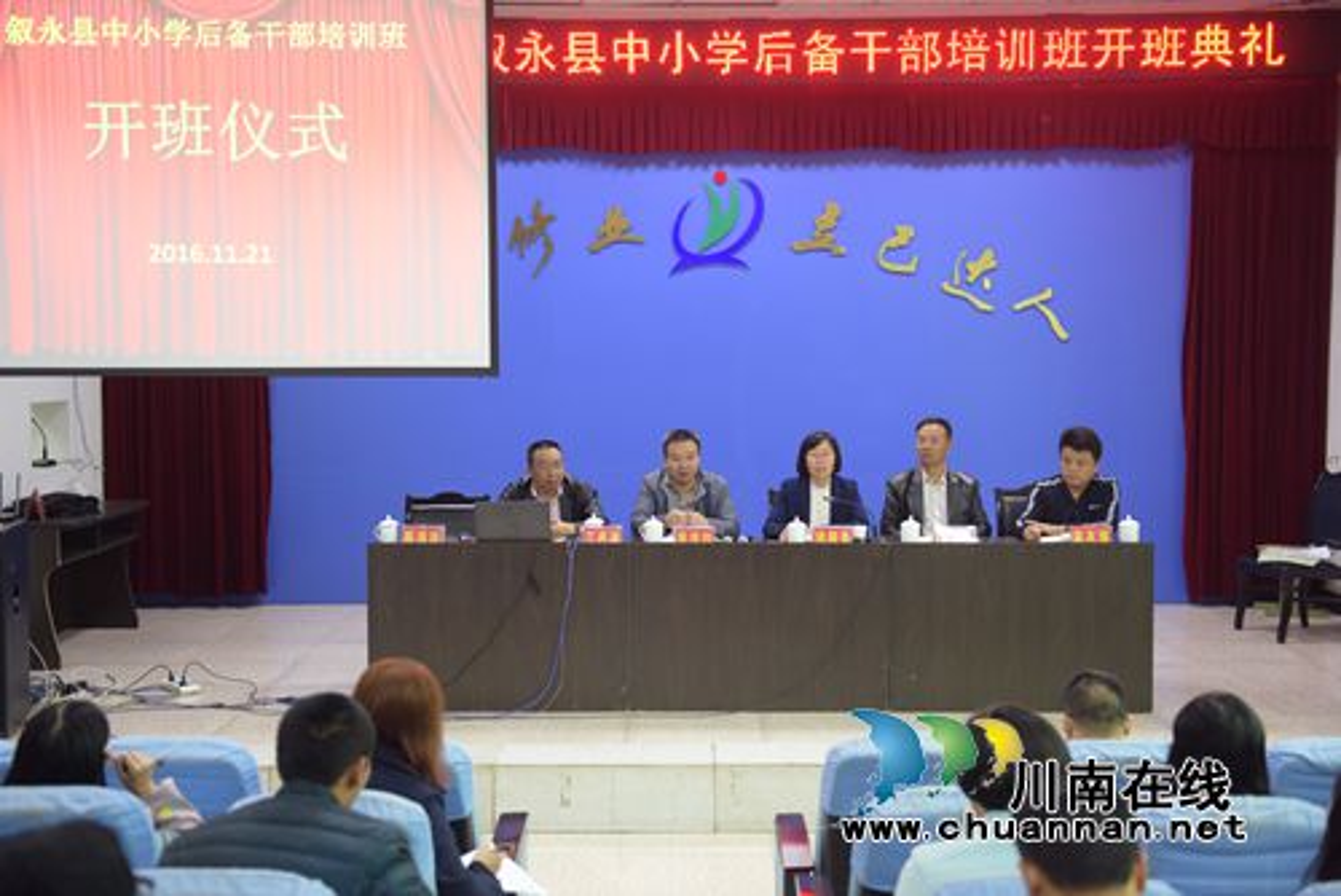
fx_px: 1640
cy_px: 448
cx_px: 670
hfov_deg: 44.5
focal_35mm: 44
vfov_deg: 30.6
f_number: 2.8
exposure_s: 1/25
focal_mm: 44
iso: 500
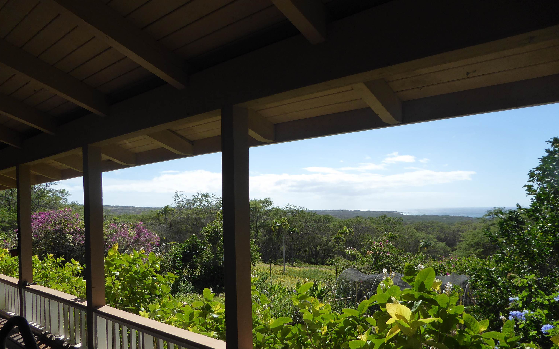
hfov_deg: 68.4
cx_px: 277
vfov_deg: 45.8
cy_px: 208
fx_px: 411
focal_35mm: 27
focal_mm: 4.3
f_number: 3.3
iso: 160
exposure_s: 1/1600
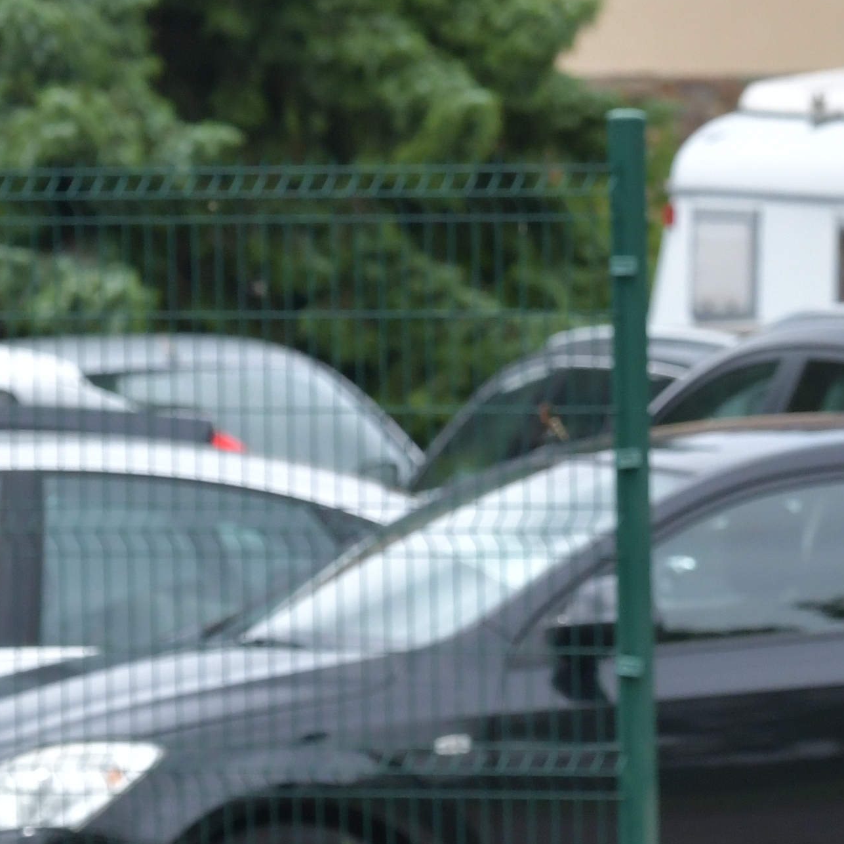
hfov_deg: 2.6
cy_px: 491
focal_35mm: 665
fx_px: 18344
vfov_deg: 2.6
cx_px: 327
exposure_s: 1/2500
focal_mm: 122
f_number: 5
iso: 640
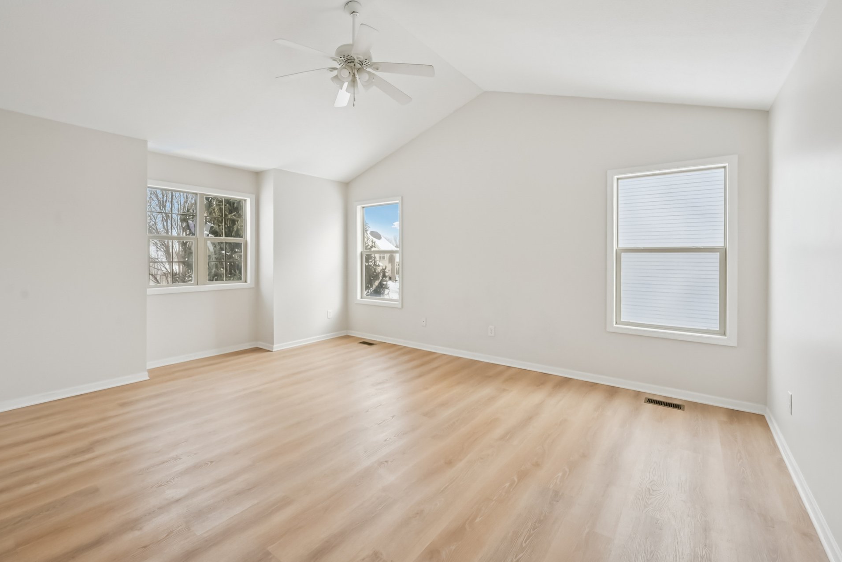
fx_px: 351
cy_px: 266
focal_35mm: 15
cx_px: 427
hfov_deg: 100.4
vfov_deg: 77.3
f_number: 8
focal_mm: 14
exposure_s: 1/320
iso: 500
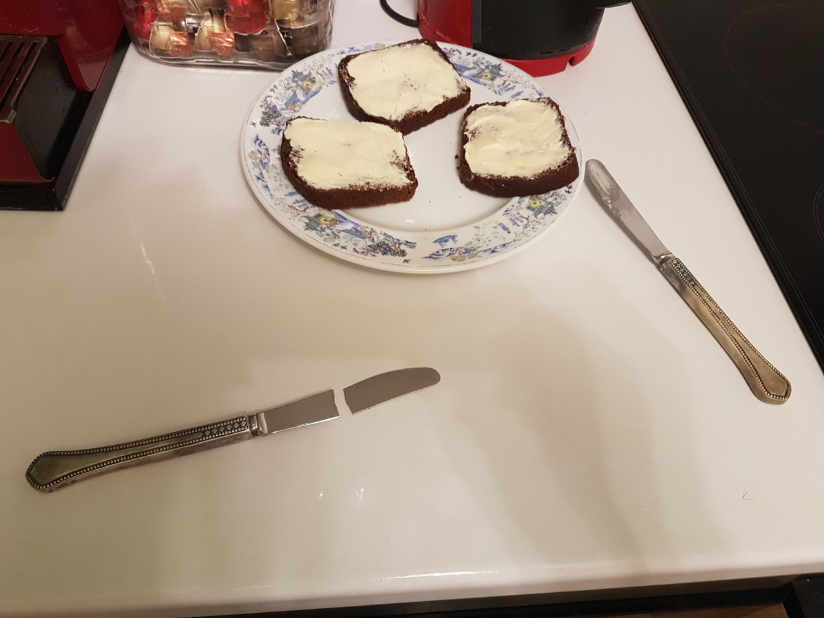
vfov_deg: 53.1
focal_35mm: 26
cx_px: 412
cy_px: 309
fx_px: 619
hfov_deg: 67.3
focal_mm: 4.2
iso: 160
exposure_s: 1/25
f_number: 1.7
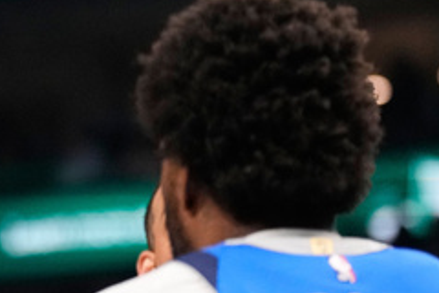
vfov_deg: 2.8
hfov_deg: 4.1
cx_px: -232
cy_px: 158
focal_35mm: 495
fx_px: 6036
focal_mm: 116
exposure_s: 1/2000
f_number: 2.8
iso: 4000
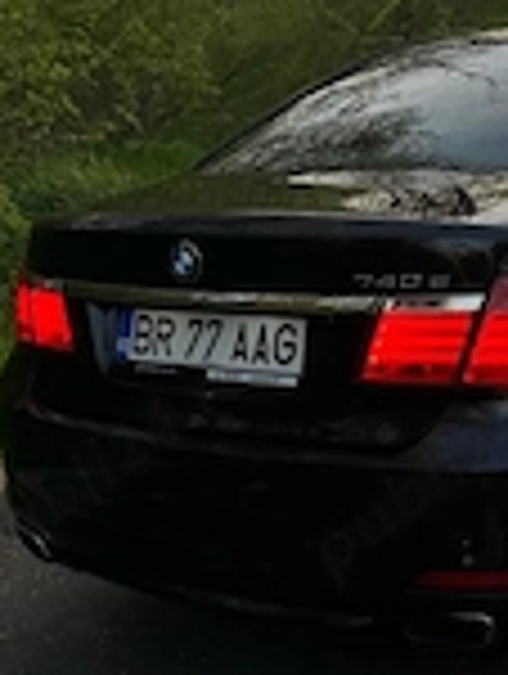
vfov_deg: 29.7
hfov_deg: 21.9
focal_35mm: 64
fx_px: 1249
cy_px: 166
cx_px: 548
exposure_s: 1/172
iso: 80
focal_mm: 6.76
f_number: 1.78
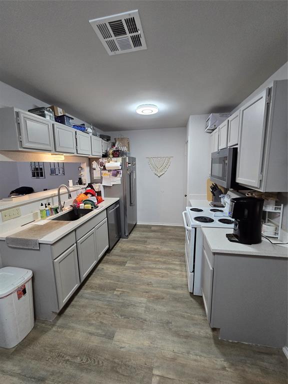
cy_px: 192
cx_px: 144
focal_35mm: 13
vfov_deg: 106.2
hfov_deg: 89.9
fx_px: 144
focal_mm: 2.2
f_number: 2.2
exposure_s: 1/60
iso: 320
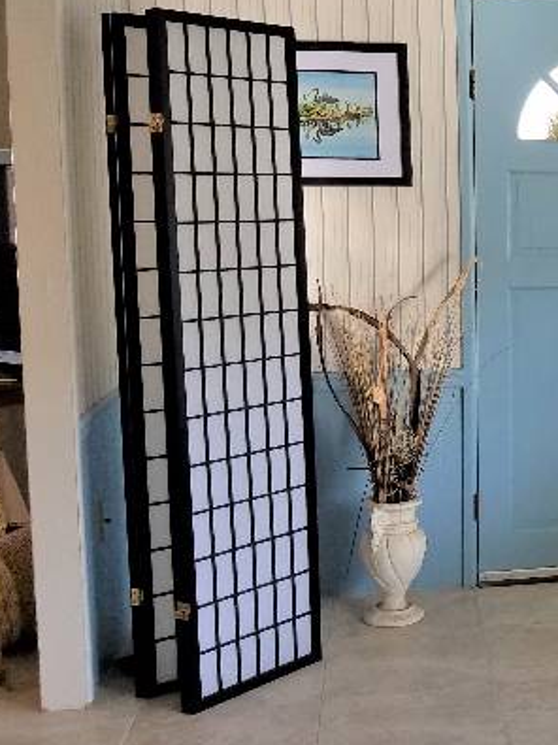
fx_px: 1204
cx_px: 758
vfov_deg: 34.3
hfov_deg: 22.8
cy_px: 305
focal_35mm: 56
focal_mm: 4.2
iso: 80
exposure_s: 1/120
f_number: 1.7
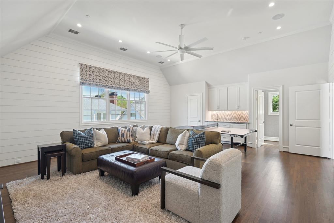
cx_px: 167
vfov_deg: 72.1
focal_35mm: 16
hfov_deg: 95.0
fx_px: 153
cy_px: 112
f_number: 8
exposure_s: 1/10
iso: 400
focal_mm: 16.5
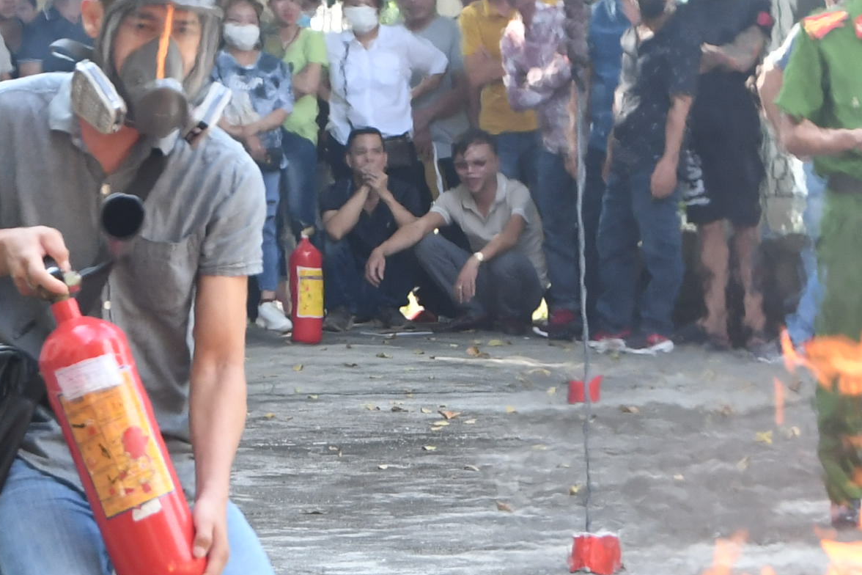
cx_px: 446
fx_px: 6632
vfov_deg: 5.0
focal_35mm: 277
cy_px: 351
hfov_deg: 7.4
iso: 640
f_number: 7.1
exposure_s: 1/200
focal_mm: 52
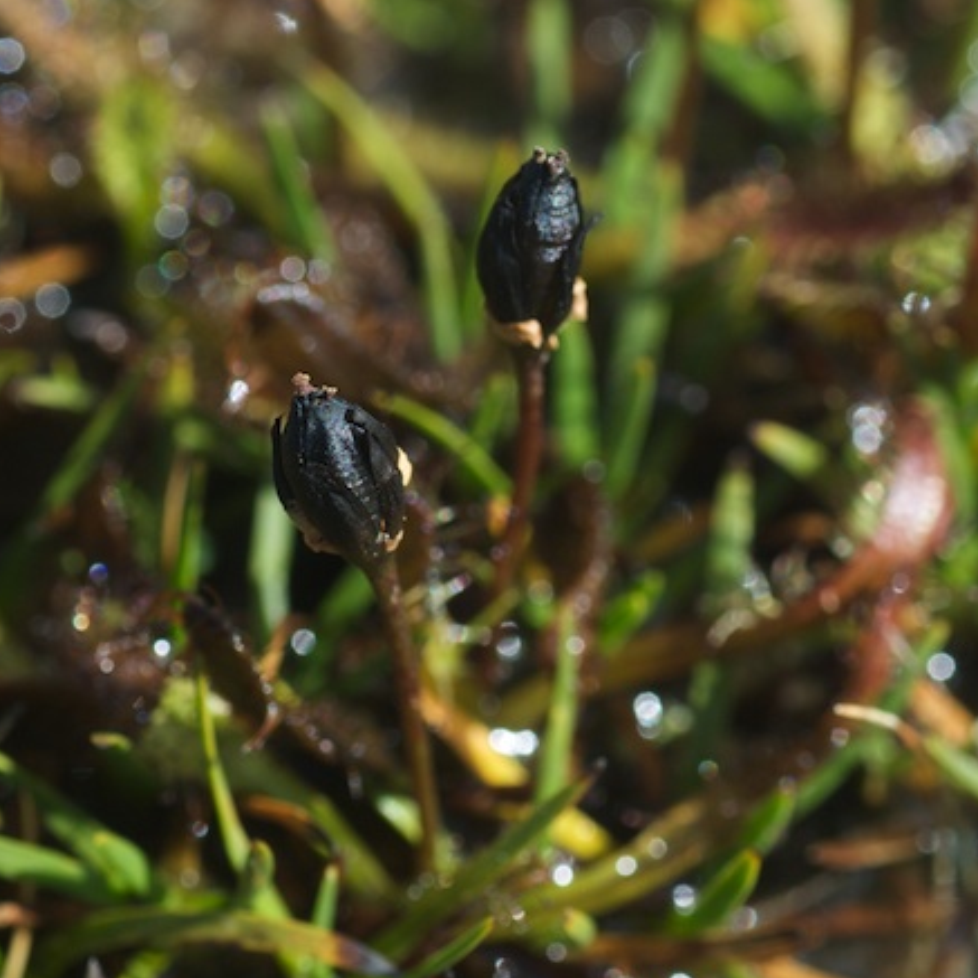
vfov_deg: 6.7
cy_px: 401
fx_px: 8407
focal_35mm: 263
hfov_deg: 6.7
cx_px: 570
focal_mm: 90
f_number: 11
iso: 200
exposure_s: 1/160
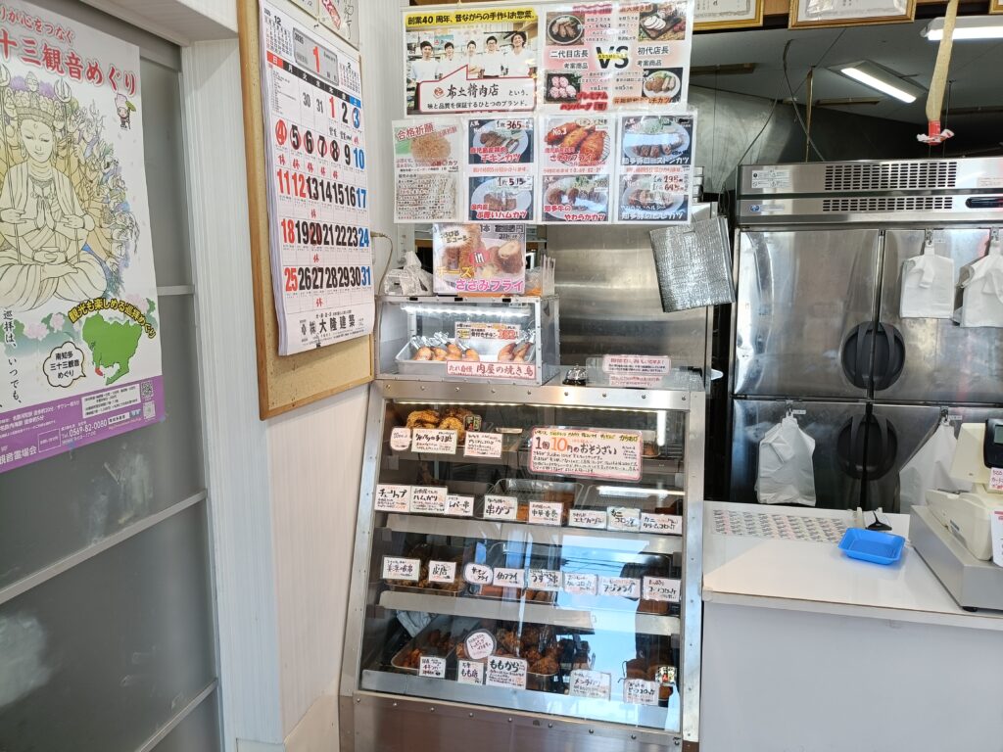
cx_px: 502
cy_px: 376
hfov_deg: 69.4
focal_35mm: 25
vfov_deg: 54.9
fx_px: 724
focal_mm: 4.7
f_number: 1.7
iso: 160
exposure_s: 1/60
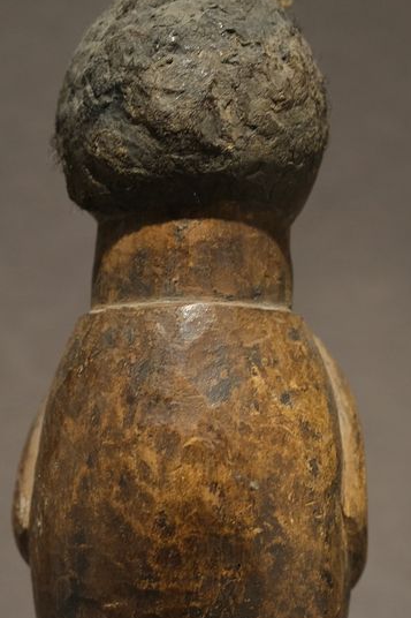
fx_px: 3615
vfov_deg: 9.7
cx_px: 113
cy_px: 621
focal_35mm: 211
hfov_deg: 6.5
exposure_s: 1/120
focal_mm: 60
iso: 800
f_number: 3.2
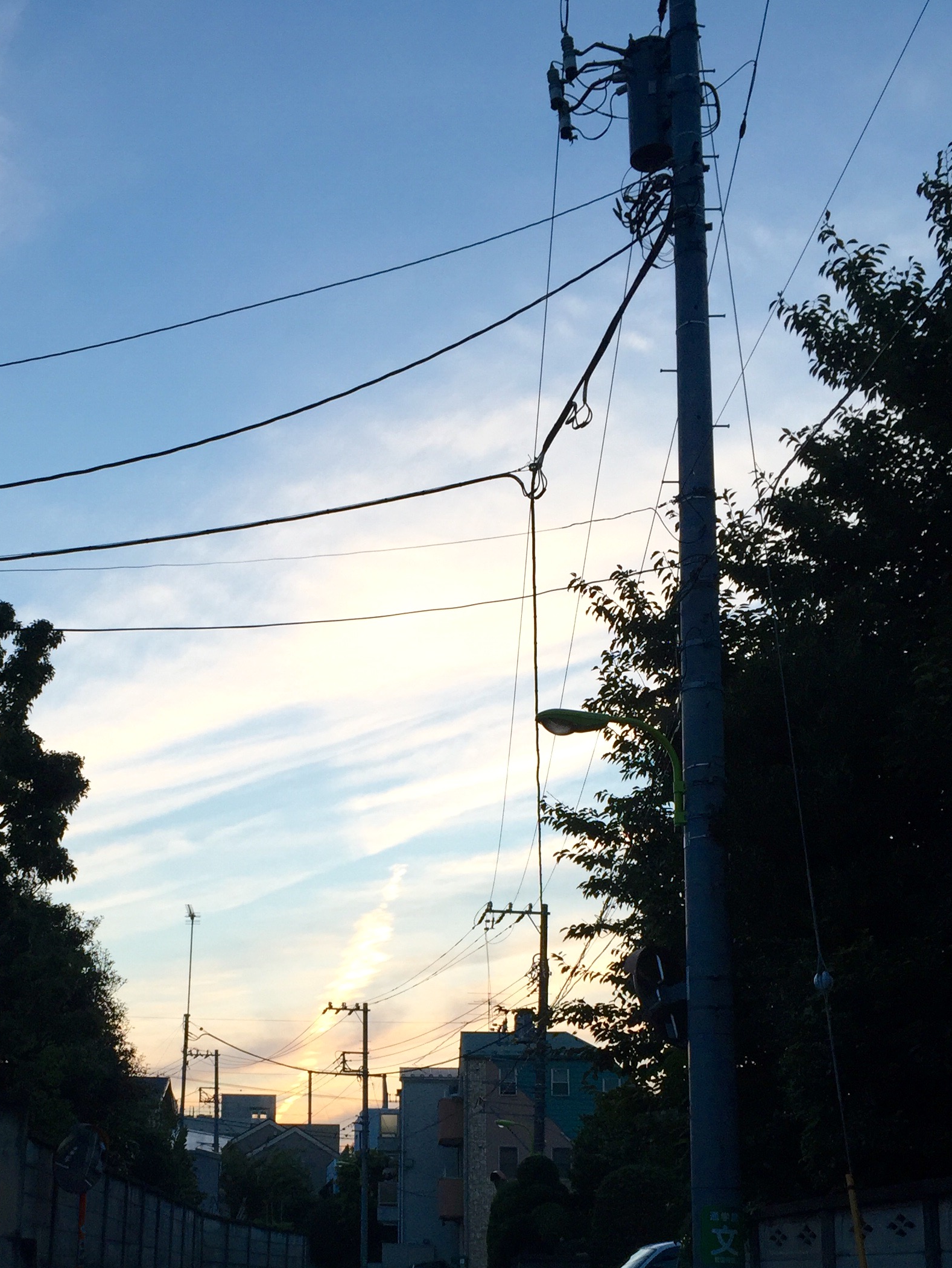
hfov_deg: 31.8
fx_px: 1650
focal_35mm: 45
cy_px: 955
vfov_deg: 40.8
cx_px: 276
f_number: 2.2
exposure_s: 1/120
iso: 32
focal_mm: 4.15
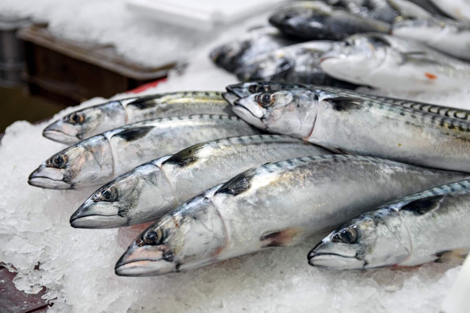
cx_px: 235
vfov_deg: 18.2
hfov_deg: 27.0
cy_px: 156
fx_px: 979
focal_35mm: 75
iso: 640
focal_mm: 50
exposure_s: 1/500
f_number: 3.2
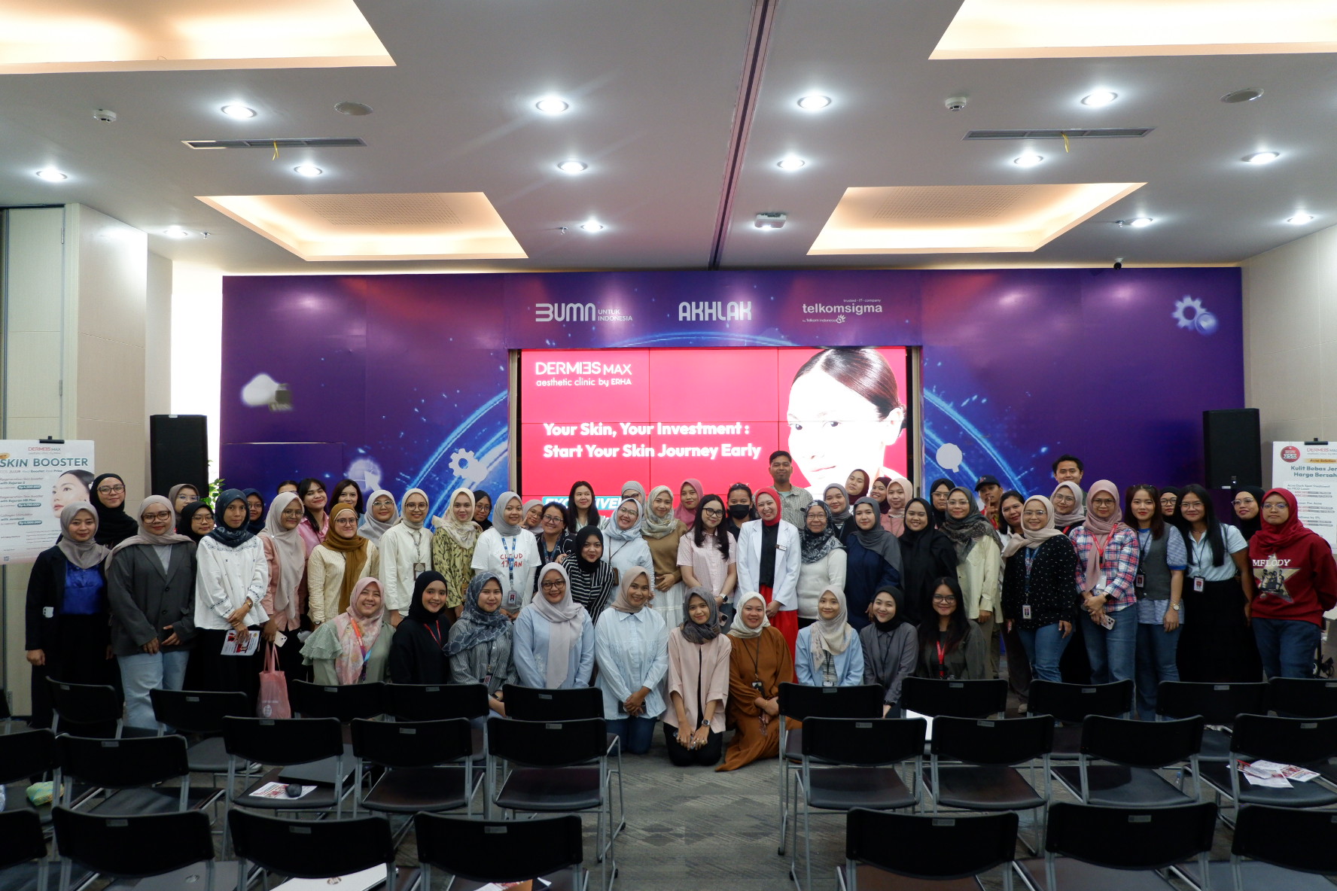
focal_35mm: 24
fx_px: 891
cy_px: 446
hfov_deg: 73.7
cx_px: 668
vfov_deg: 53.1
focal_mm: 16
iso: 1250
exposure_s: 1/70
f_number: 3.5
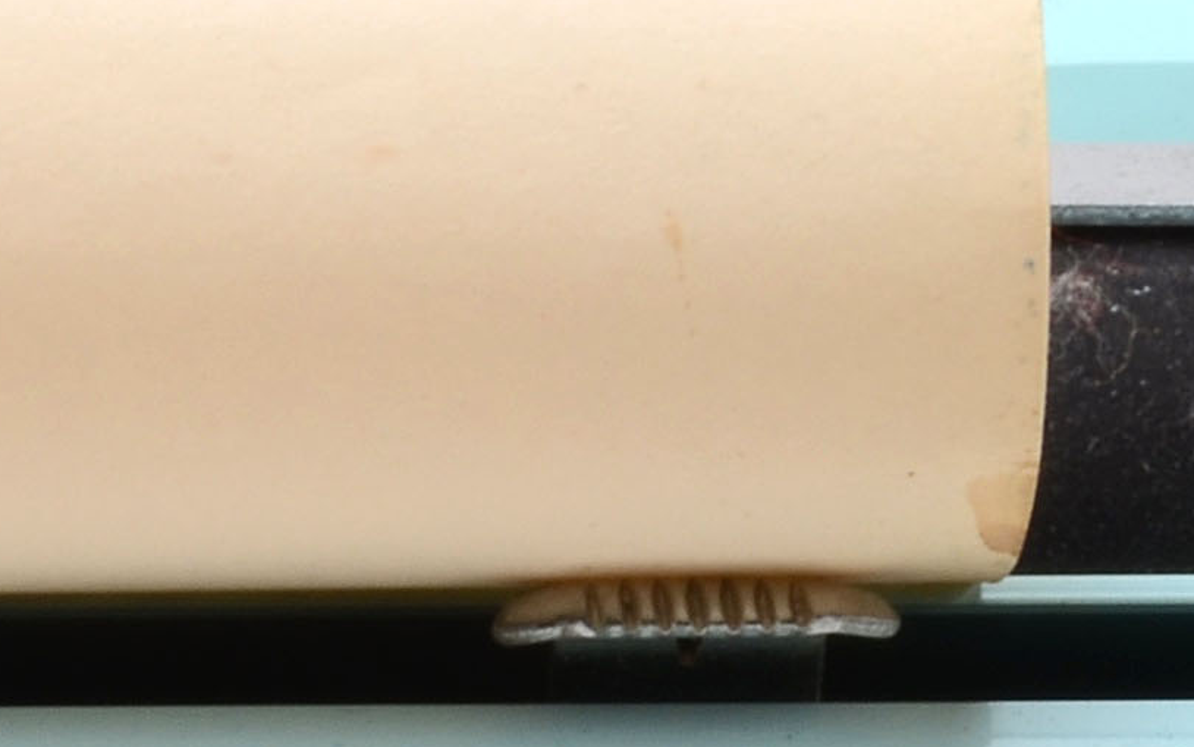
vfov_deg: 4.7
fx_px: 9015
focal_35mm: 277
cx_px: -667
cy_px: 850
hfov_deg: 7.4
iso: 100
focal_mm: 30
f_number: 22
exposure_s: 1/160
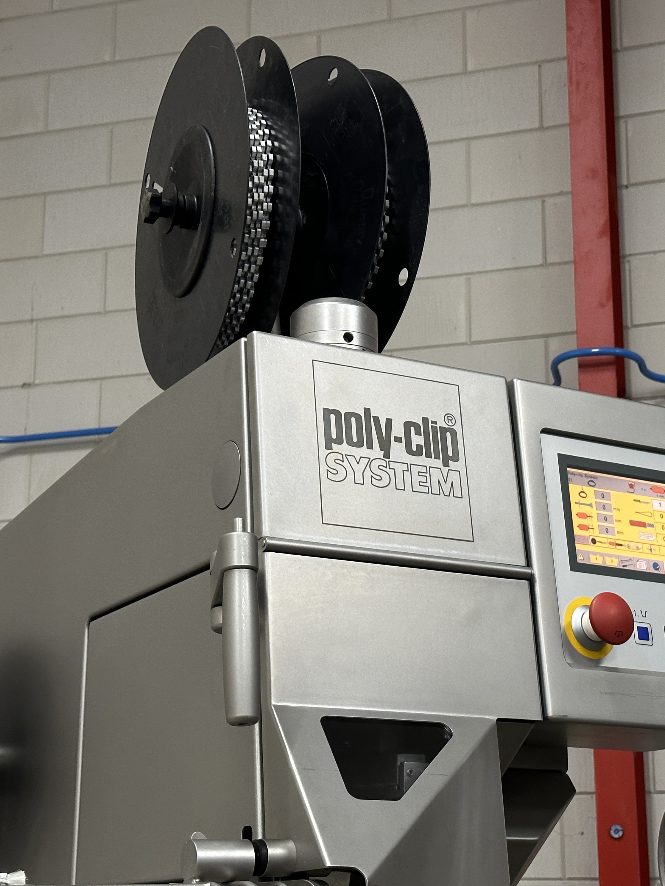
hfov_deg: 22.5
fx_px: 1665
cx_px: 414
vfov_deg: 29.8
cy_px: 442
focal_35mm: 65
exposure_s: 1/33
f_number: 1.78
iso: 250
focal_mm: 6.86
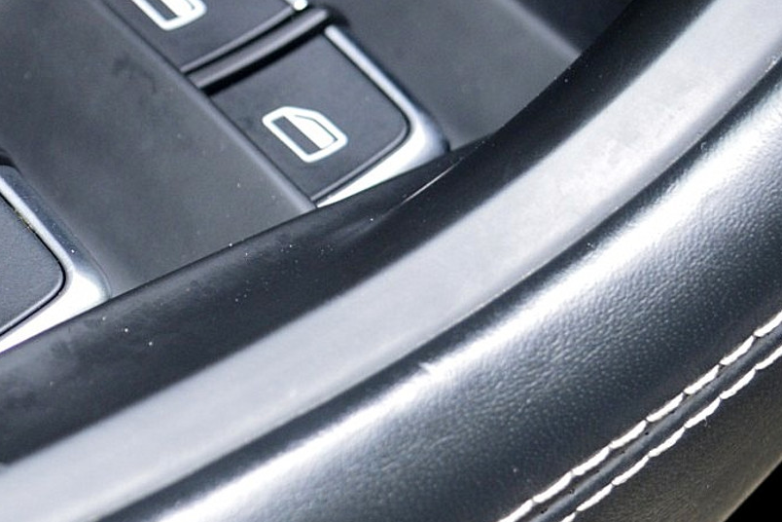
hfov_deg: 12.6
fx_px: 3501
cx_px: -29
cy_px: 61
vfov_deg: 8.5
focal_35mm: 161
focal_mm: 45
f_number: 5
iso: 800
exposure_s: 1/20
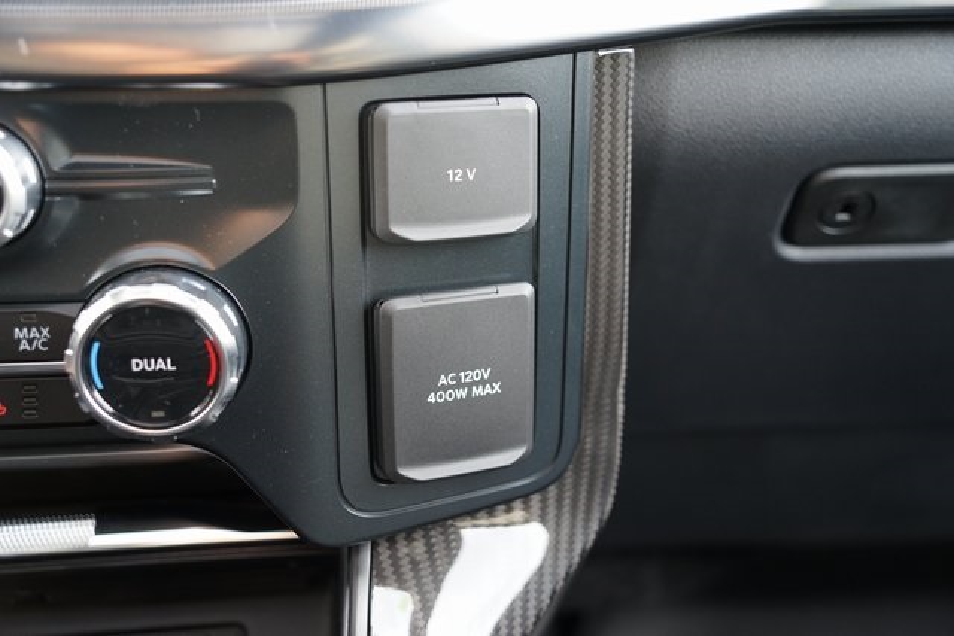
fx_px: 1007
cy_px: 318
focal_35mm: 38
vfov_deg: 35.1
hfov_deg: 50.7
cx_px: 477
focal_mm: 38
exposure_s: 1/60
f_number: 4
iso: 800
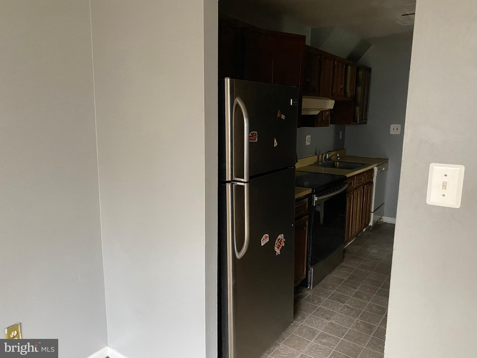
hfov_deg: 67.3
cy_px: 179
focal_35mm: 26
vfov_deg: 53.1
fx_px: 358
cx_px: 238
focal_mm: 4.25
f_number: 1.8
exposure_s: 1/48
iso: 500
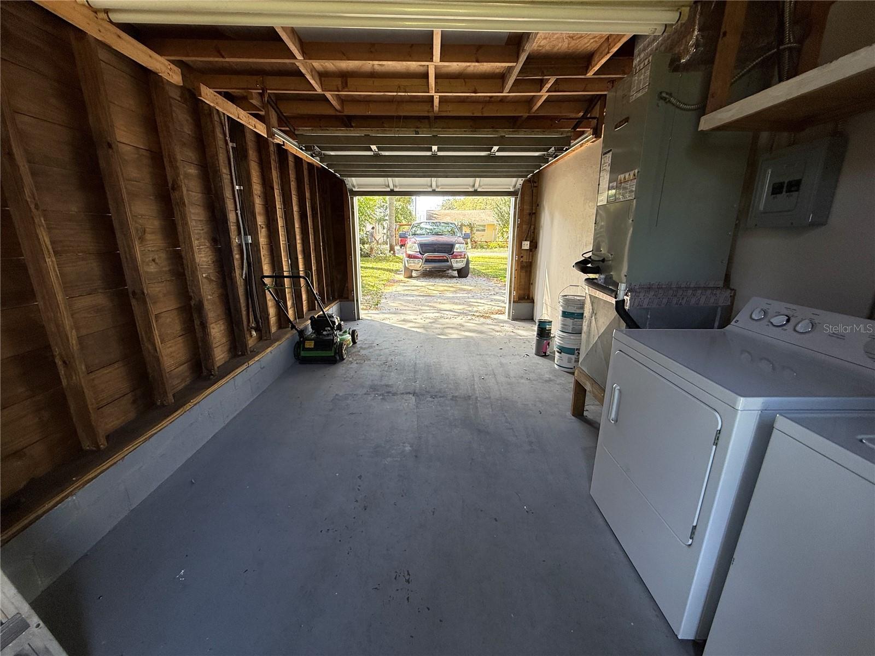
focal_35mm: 14
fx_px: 354
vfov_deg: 85.7
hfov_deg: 102.1
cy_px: 328
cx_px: 438
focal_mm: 2.22
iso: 80
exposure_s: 1/99
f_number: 2.2
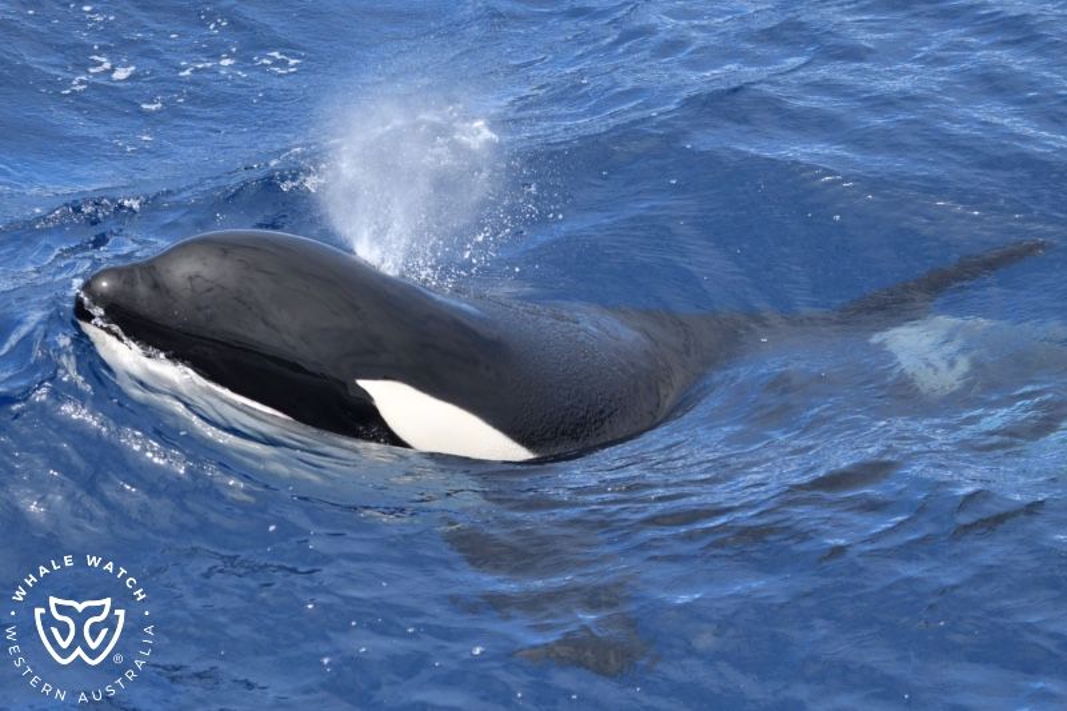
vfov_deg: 7.8
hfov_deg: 11.7
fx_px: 5185
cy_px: 356
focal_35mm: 175
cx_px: 534
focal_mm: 175
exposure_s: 1/8000
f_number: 5.3
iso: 1800
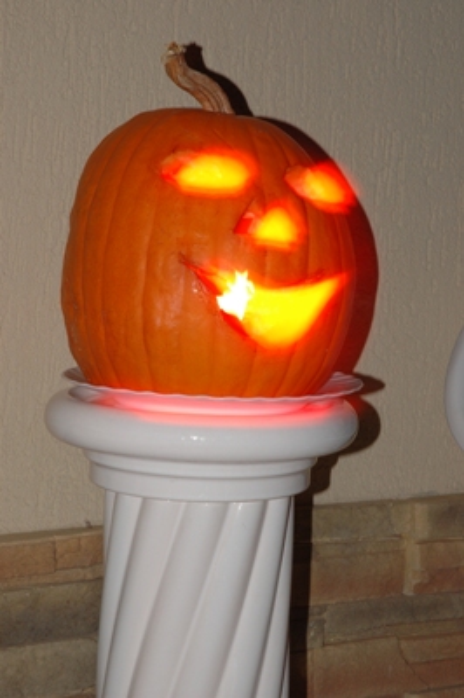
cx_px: 232
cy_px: 349
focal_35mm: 98
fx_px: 1888
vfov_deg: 20.9
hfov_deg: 14.0
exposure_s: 2
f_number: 14
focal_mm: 65
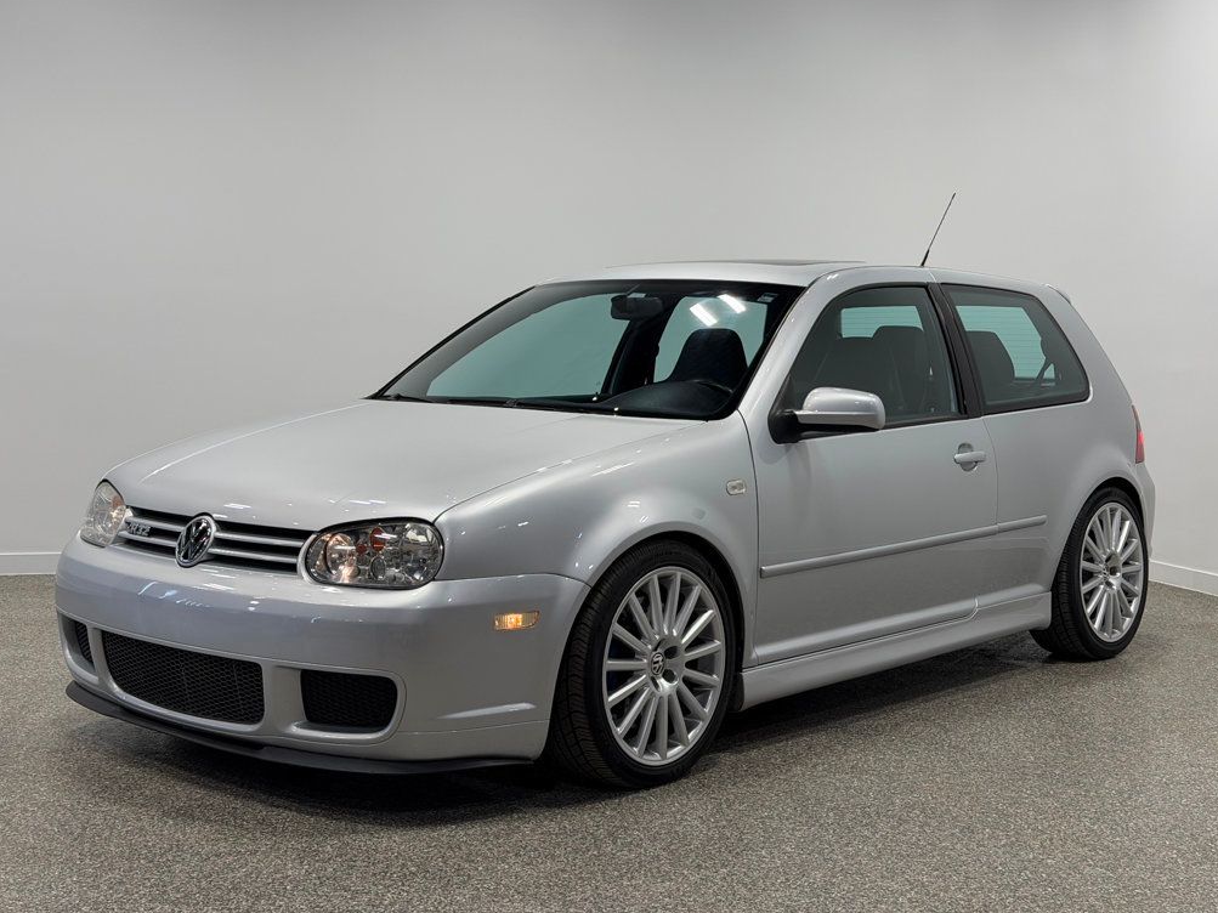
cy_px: 448
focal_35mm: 49
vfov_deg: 29.7
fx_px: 1724
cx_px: 602
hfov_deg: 38.9
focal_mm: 6.76
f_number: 1.78
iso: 64
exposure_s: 1/432
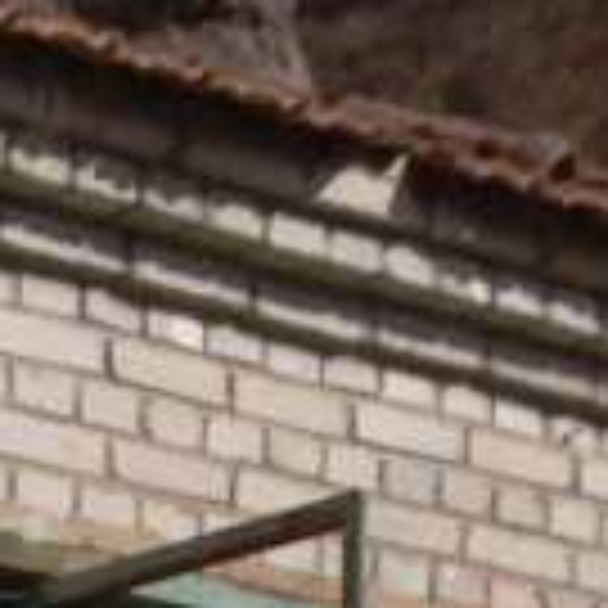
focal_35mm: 235
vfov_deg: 6.8
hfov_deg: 6.8
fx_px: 4670
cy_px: 1725
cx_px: -1166
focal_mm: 4.28
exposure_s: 1/3067
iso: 64
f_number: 2.4
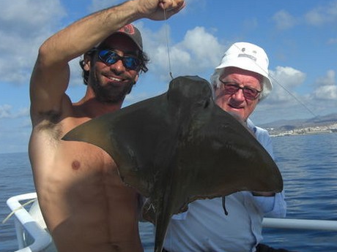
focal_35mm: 52
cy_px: 128
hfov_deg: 36.6
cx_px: 210
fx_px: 506
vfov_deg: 28.0
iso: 80
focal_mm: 7.9
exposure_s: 1/250
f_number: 8
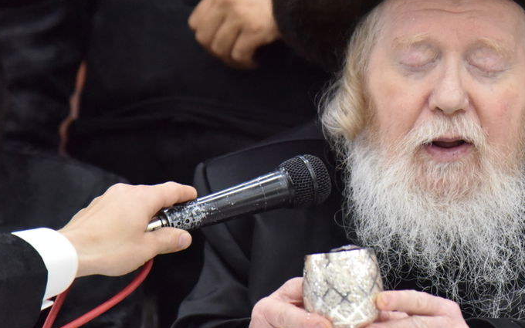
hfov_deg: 8.3
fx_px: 3606
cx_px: 462
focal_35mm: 252
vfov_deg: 5.2
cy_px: 98
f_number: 4
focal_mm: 120
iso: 2000
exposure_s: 1/160
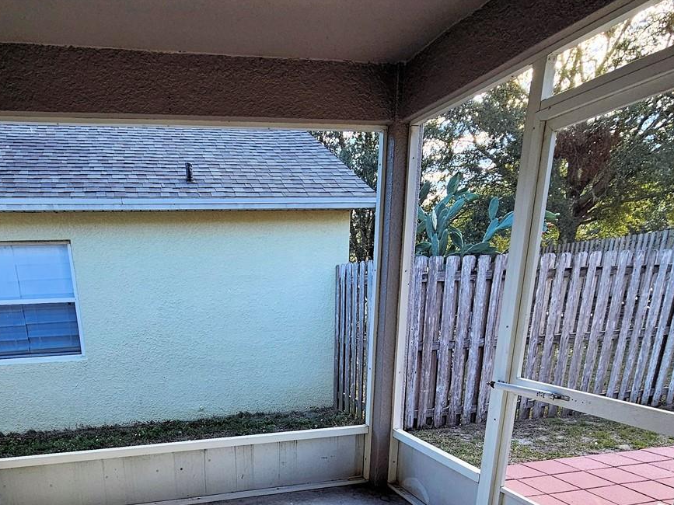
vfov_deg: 50.0
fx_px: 467
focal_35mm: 24
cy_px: 461
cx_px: 250
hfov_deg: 70.4
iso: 100
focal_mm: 2.2
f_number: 2.2
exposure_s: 1/207
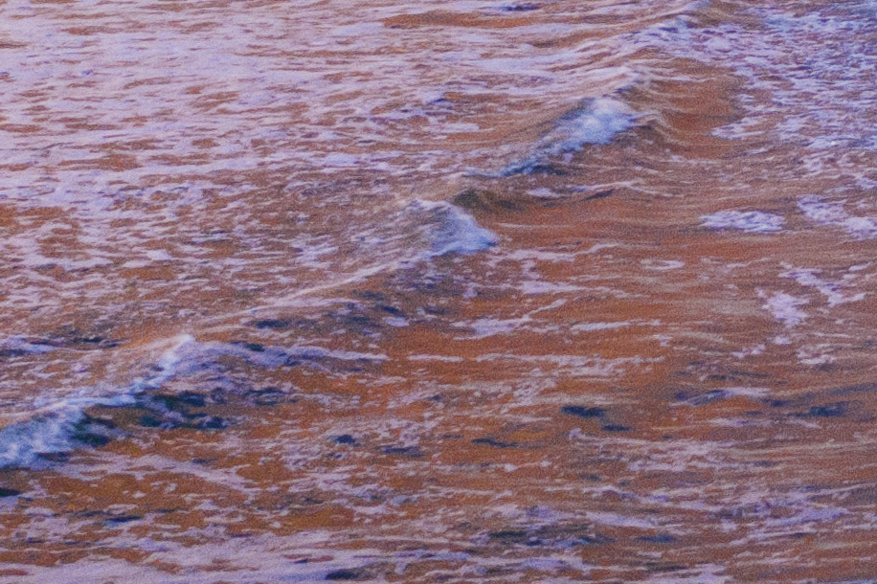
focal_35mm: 167
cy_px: -502
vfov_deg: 7.9
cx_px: 1391
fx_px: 4067
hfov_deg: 11.7
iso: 200
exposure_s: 1/30
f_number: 2.8
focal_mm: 10.26
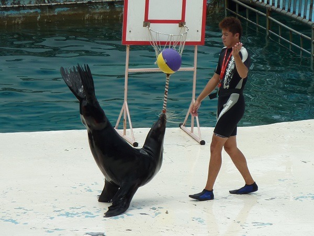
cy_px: 118
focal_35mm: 374
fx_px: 3393
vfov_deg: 4.0
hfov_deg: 5.3
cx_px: 157
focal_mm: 42.6
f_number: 5.6
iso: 80
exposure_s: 1/640
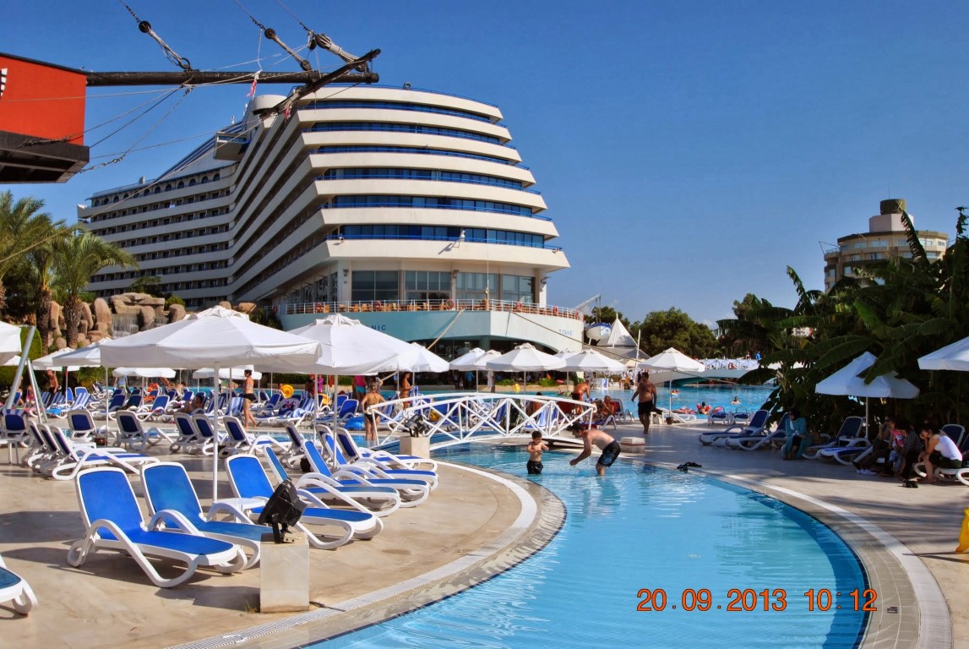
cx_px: 484
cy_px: 324
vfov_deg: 37.0
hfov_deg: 53.1
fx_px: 970
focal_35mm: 36
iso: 100
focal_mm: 24
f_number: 10
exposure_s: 1/400
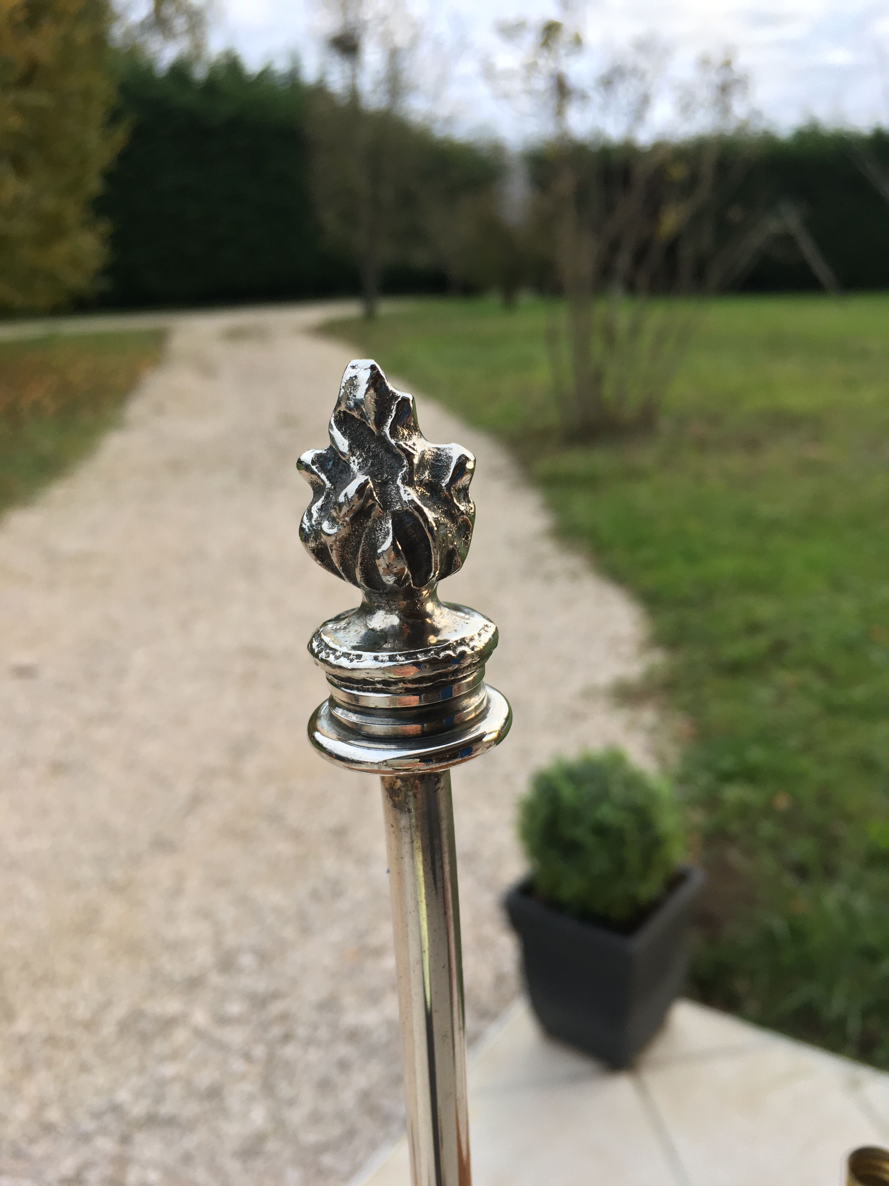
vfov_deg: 61.7
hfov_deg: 48.2
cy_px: 593
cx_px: 444
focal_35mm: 29
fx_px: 993
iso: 32
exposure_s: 1/100
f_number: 2.2
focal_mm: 4.15
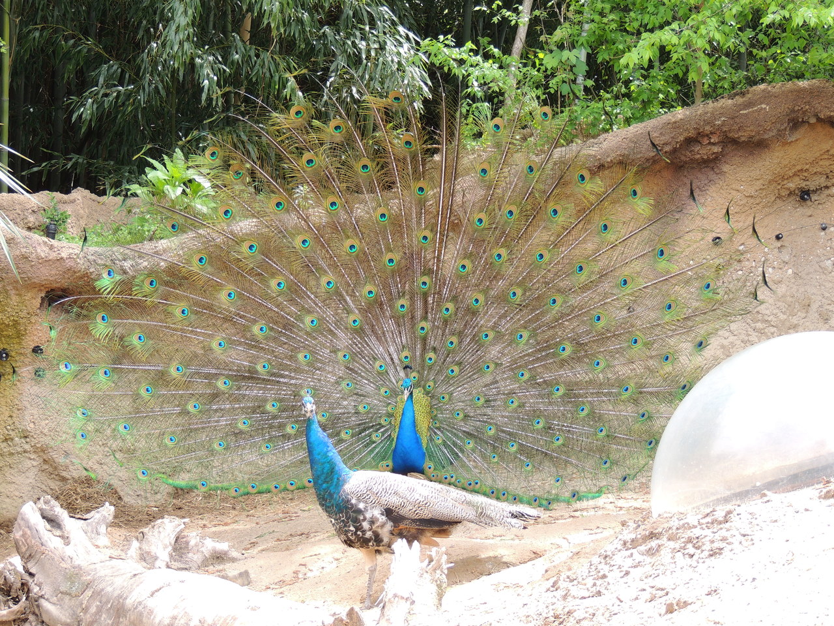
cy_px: 313
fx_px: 2530
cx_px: 417
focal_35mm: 105
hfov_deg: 18.7
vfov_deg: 14.1
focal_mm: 18.7
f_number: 4.2
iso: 125
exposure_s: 1/100
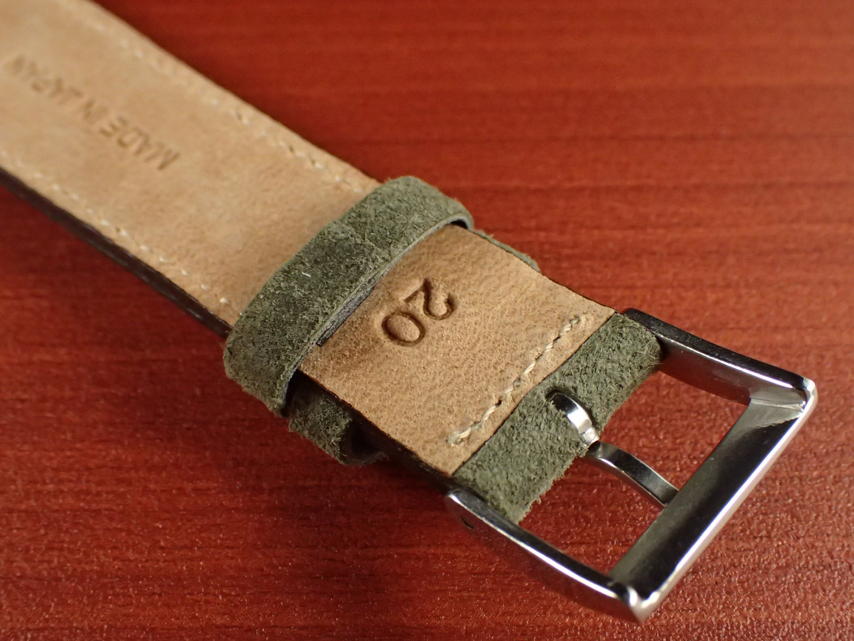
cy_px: 320
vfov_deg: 33.6
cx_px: 427
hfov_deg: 43.9
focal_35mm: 43
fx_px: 1061
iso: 800
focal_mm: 7.86
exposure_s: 1/125
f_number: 4
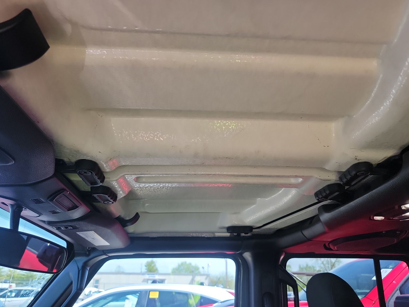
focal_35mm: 25
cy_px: 151
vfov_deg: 54.9
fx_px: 295
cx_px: 208
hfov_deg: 69.4
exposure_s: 1/119
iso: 72
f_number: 1.8
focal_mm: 6.7
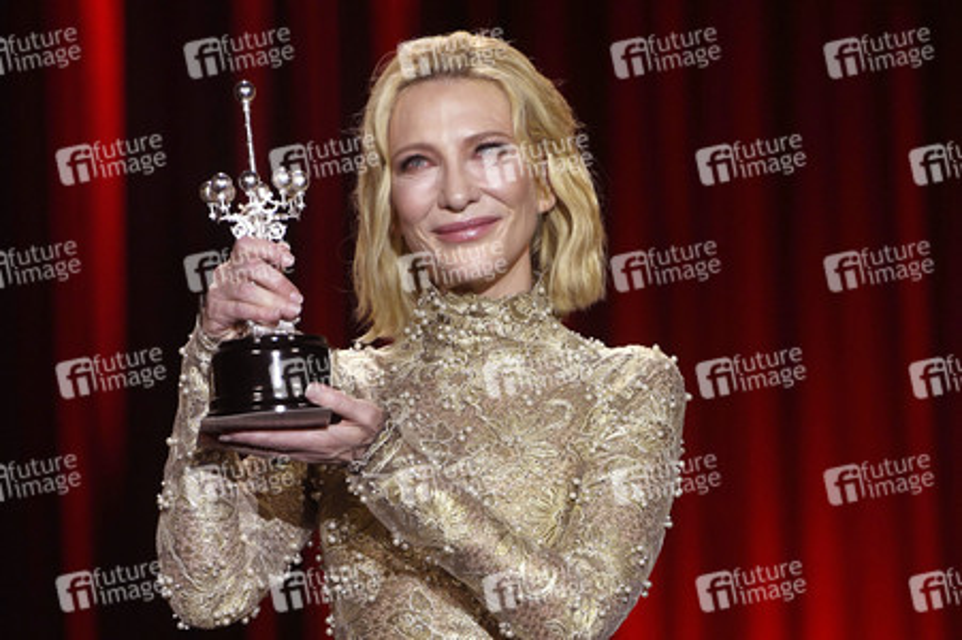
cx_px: 481
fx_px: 5340
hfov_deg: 10.3
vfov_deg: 6.9
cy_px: 320
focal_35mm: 200
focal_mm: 200
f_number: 4.5
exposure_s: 1/500
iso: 2000
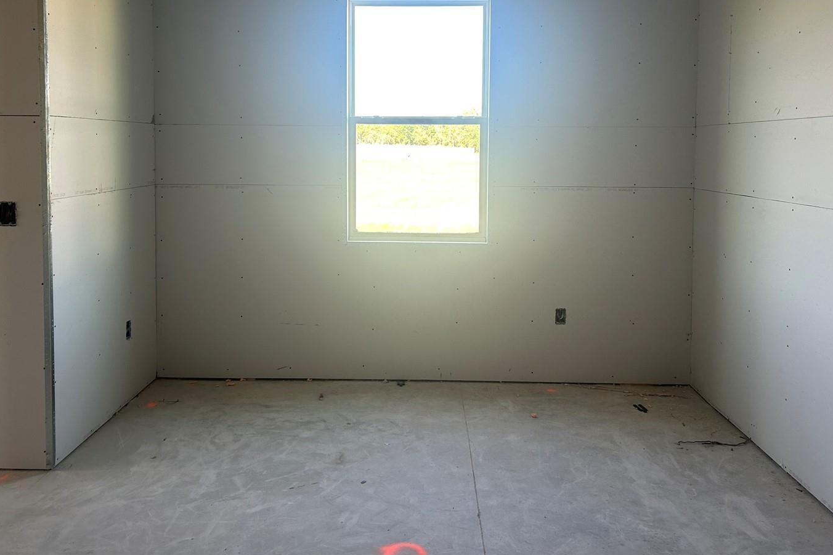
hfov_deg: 58.7
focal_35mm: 32
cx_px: 411
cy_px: 187
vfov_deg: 40.6
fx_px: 740
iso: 64
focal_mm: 5.7
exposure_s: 1/121
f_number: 1.5
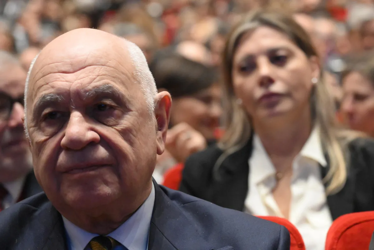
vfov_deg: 15.9
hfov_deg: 23.6
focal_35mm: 86
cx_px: 187
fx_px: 893
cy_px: 125
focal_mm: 86
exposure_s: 1/80
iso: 8000
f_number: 4
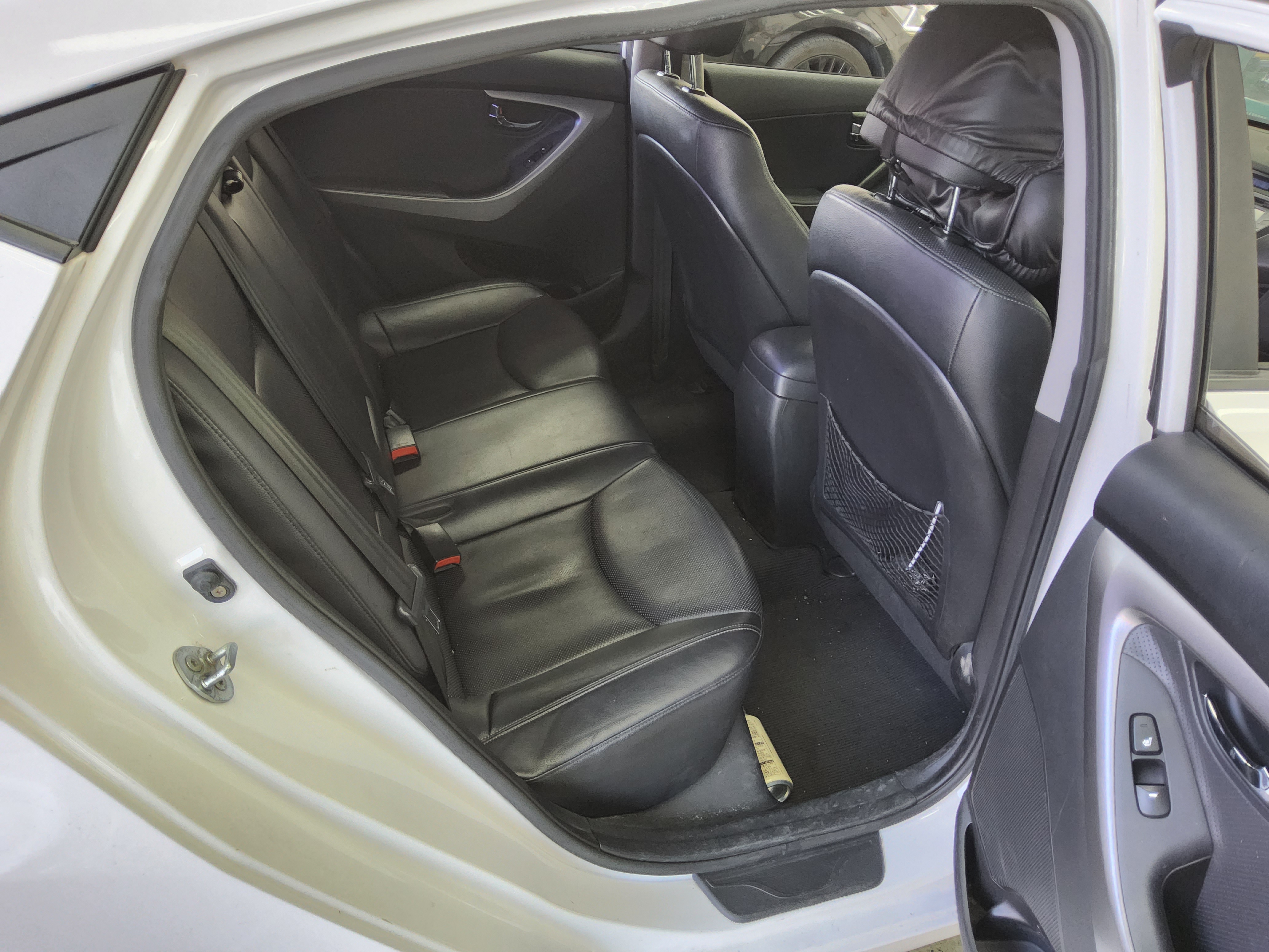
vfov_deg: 54.9
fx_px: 916
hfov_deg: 69.4
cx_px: 634
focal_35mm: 25
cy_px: 476
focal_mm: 3.08
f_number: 2
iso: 160
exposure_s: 1/100
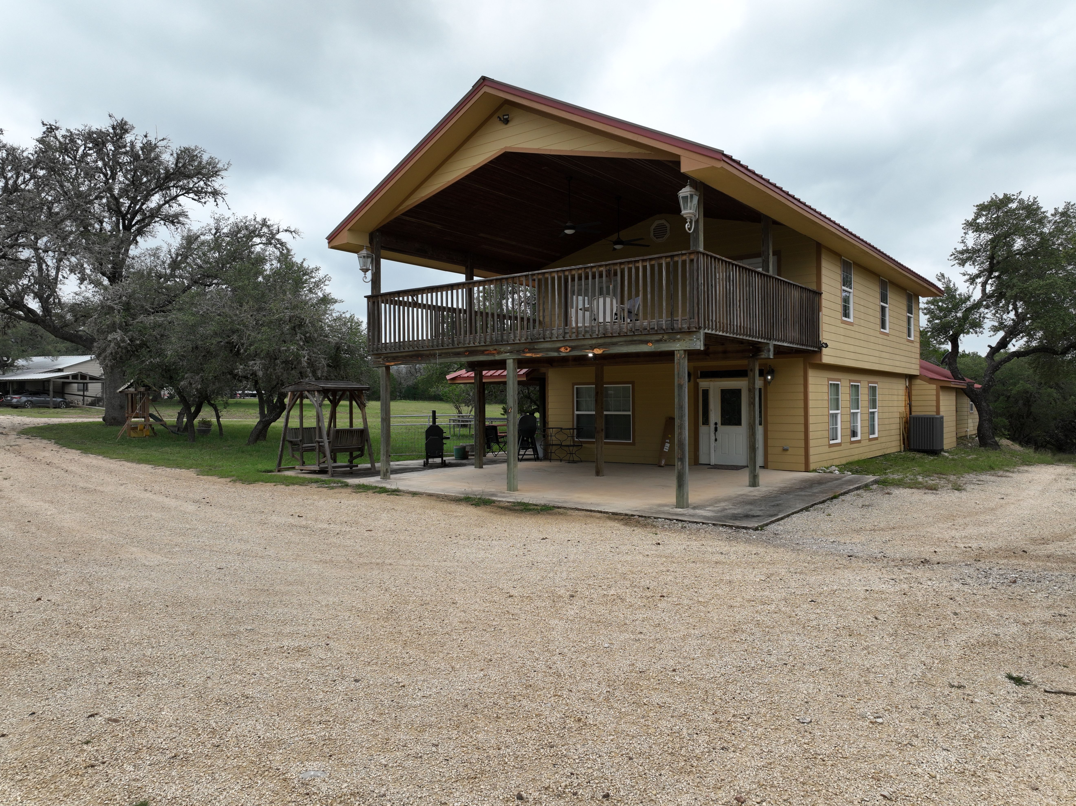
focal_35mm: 24
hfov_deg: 71.6
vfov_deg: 56.8
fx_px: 746
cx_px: 538
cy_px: 403
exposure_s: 1/60
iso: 100
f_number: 4
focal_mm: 12.29
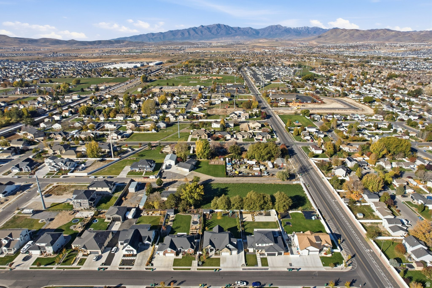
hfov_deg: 78.6
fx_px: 264
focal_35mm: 22
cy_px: 144
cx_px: 216
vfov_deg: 57.2
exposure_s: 1/4000
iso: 130
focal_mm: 8.4
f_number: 2.8
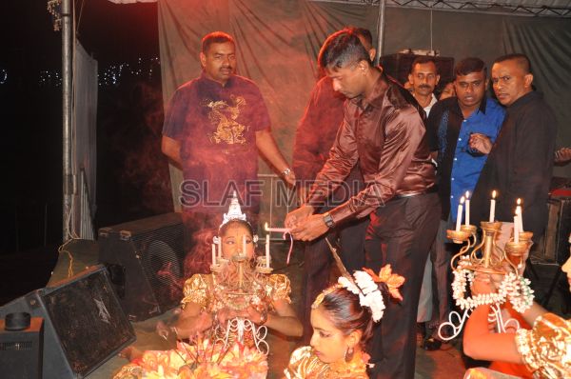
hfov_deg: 46.5
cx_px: 286
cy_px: 190
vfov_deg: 31.8
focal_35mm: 42
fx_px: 665
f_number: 4
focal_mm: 28
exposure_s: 1/60
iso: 800
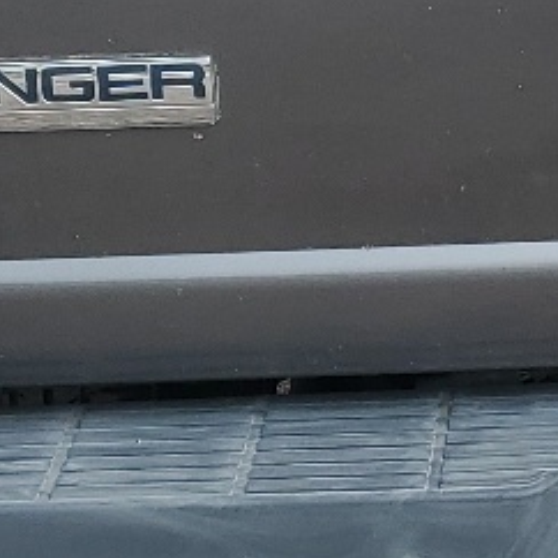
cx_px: 809
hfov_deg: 11.1
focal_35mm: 152
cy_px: -83
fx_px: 2772
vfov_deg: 11.3
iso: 50
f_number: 1.5
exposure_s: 1/1429
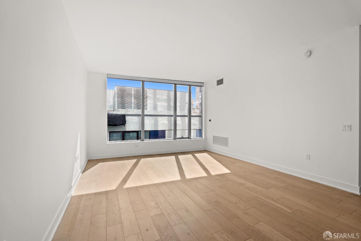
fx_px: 160
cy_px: 120
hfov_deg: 96.7
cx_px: 180
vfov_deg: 73.7
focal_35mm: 16
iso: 320
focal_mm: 16
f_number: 8
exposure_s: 1/60
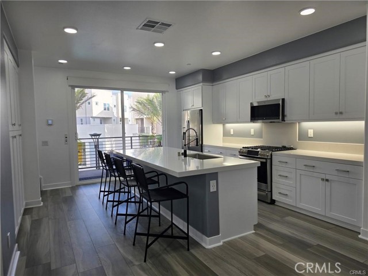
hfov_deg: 73.9
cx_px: 184
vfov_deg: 58.9
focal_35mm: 23
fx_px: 245
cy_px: 138
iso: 25
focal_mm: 6.3
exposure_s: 1/120
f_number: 1.7
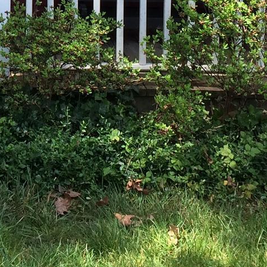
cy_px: -101
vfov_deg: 15.0
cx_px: -76
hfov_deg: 15.1
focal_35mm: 110
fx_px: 960
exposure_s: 1/488
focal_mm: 4.15
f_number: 2.2
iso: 32
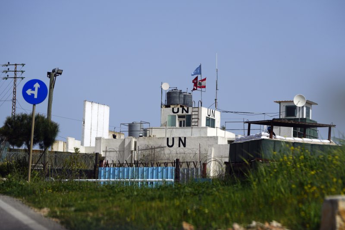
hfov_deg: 16.1
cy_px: 115
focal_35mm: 127
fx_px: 1217
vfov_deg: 10.8
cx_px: 172
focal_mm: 127
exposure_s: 1/3200
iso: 160
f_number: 4
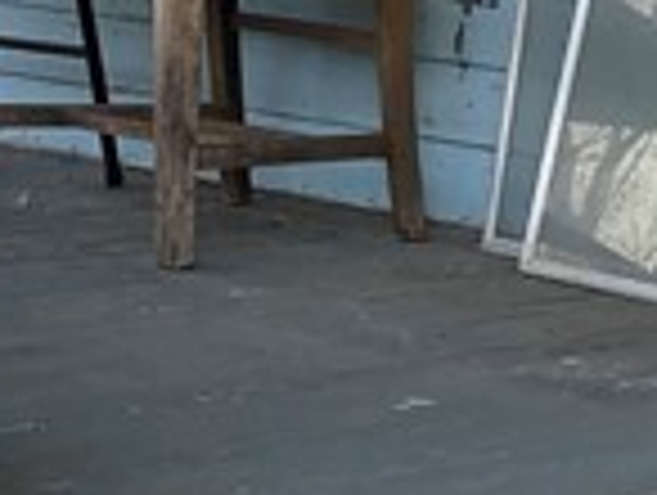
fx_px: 3726
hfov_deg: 10.0
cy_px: -324
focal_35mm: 196
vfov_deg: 7.4
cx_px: 14
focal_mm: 3.99
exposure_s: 1/247
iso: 20
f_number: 1.8
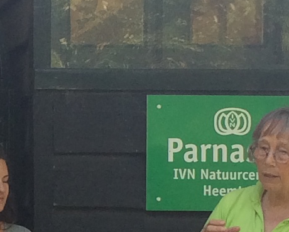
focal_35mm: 201
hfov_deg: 9.2
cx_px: -207
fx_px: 1719
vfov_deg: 7.6
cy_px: 253
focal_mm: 4.15
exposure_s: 1/133
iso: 32
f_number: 2.2
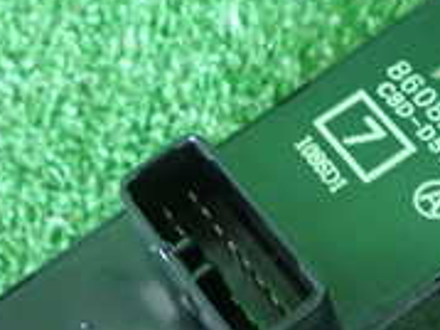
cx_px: 347
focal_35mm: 84
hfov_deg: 23.0
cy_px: 224
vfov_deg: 17.5
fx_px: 1067
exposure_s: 1/30
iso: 640
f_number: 2
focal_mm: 4.5
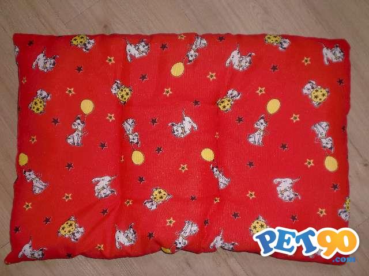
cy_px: 138
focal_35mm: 35
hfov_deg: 52.6
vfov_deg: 40.7
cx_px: 184
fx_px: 373
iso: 125
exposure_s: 1/60
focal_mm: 6.3
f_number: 3.1
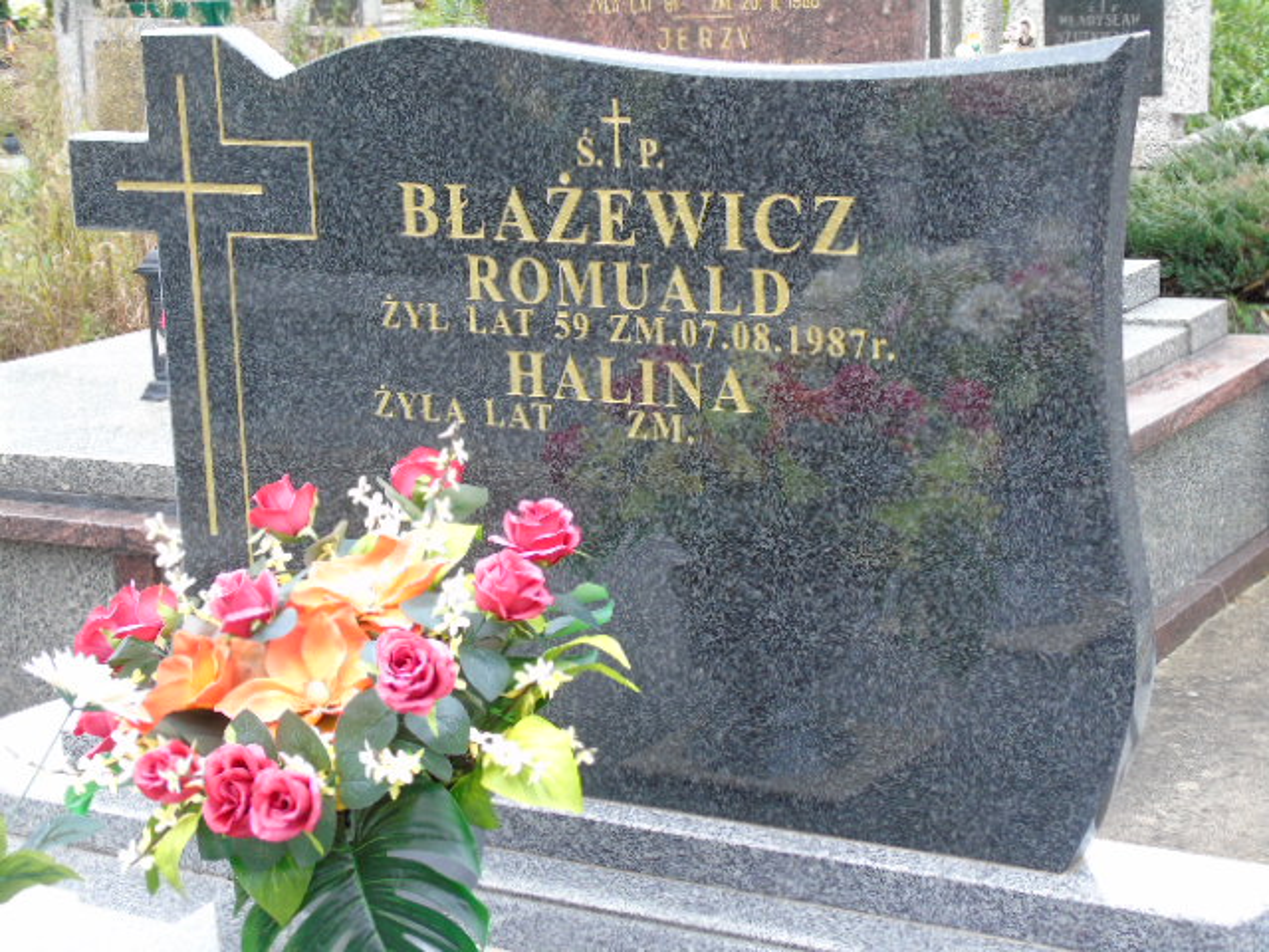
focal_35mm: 71
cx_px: 634
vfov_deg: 20.7
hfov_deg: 27.4
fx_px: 2603
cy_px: 476
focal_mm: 13
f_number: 4.7
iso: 100
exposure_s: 1/30
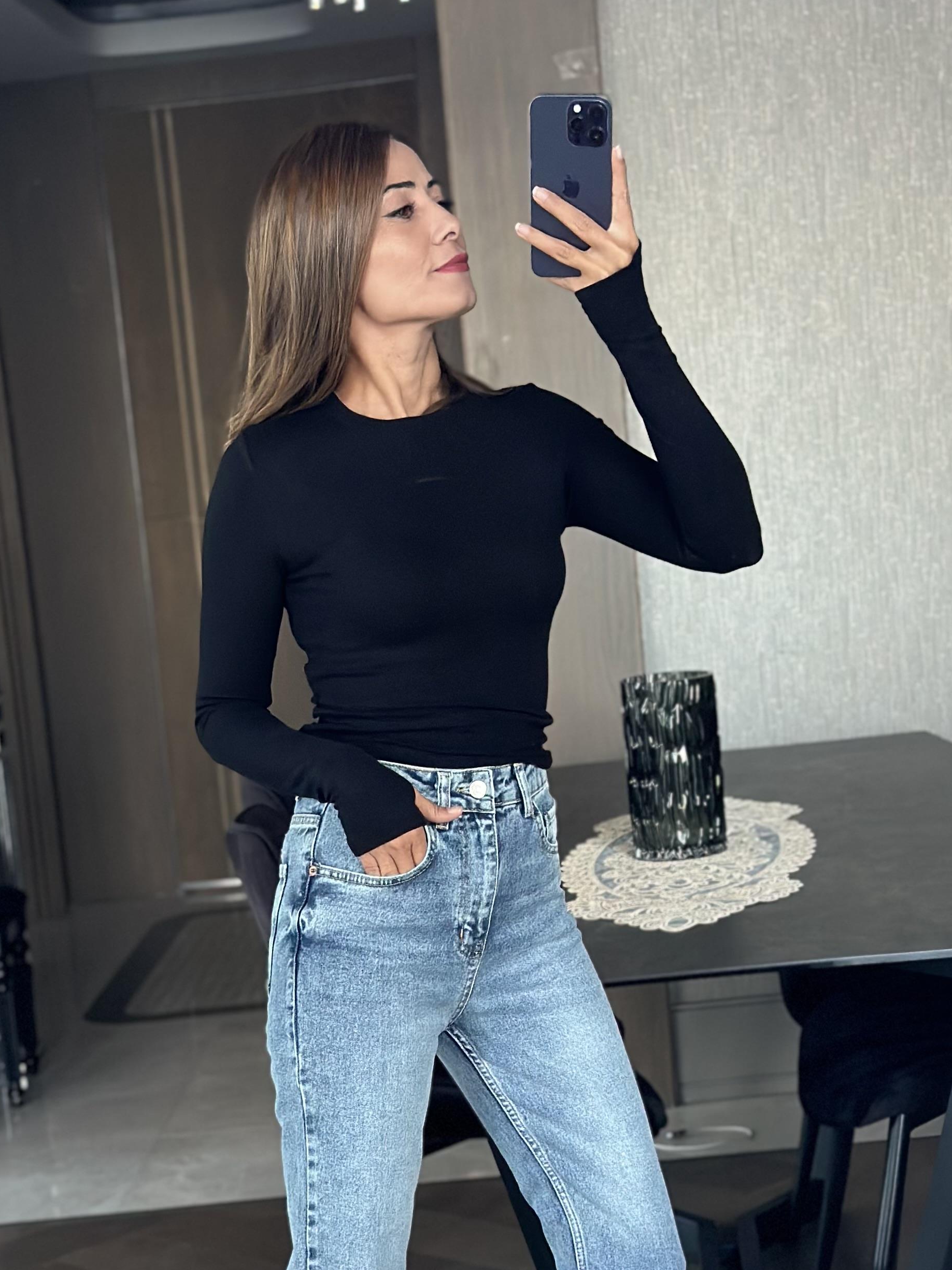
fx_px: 2897
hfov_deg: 18.7
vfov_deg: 24.4
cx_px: 424
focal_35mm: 79
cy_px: 984
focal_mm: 6.86
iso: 320
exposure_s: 1/60
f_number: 1.78
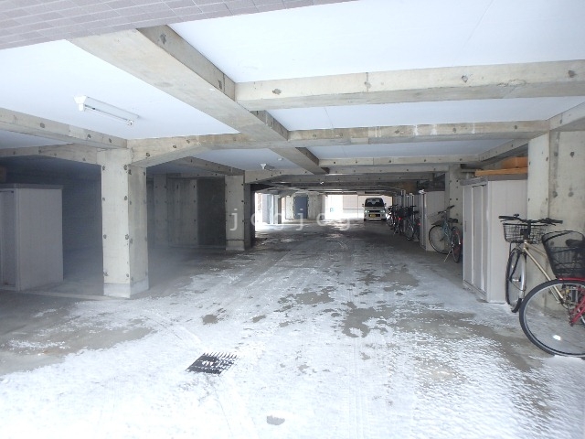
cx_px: 292
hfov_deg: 79.0
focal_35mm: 21
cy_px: 220
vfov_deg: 63.4
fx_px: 355
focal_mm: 3.7
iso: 200
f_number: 3.5
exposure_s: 1/40
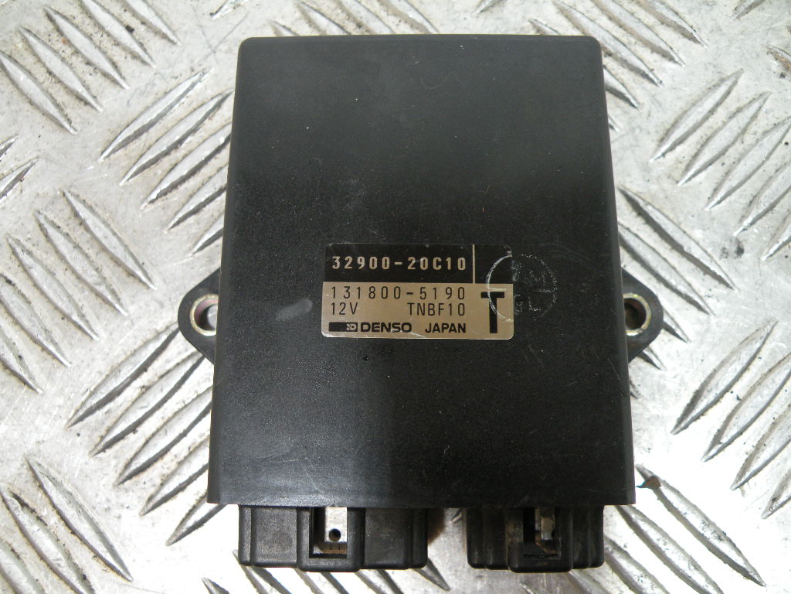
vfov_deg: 51.4
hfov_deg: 65.3
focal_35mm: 27
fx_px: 617
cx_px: 396
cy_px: 297
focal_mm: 4.7
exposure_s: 1/74.3
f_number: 2.8
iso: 151
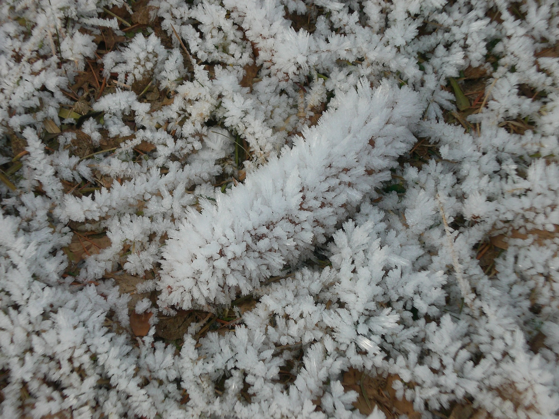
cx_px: 280
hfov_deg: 19.6
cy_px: 210
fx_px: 1615
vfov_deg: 14.8
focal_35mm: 100
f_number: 5.4
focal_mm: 16.51
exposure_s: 1/100
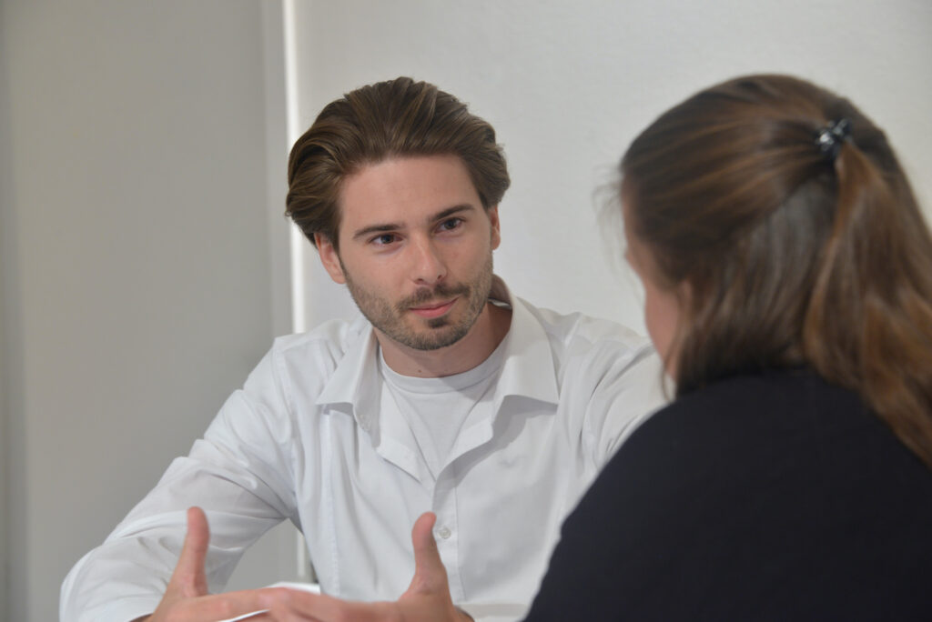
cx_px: 466
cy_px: 311
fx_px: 2538
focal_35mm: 98
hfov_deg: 20.8
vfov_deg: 14.0
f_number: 8
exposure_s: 1/13
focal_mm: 98
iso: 1000
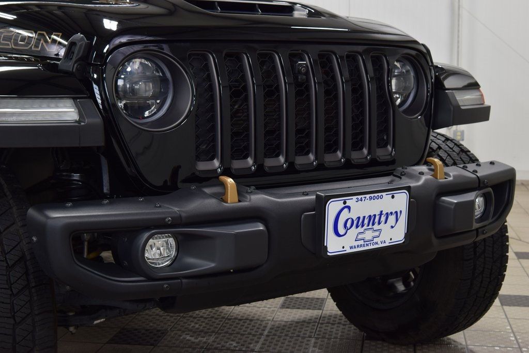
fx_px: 838
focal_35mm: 57
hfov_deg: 35.0
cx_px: 264
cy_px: 176
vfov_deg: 23.8
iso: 400
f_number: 6.3
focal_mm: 38
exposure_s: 1/20
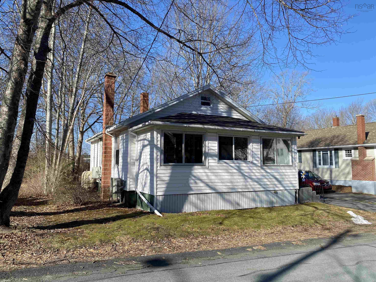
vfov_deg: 53.1
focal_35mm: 26
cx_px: 188
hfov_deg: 67.3
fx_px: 282
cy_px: 141
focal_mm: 4.25
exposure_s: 1/2141
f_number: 1.8
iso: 32
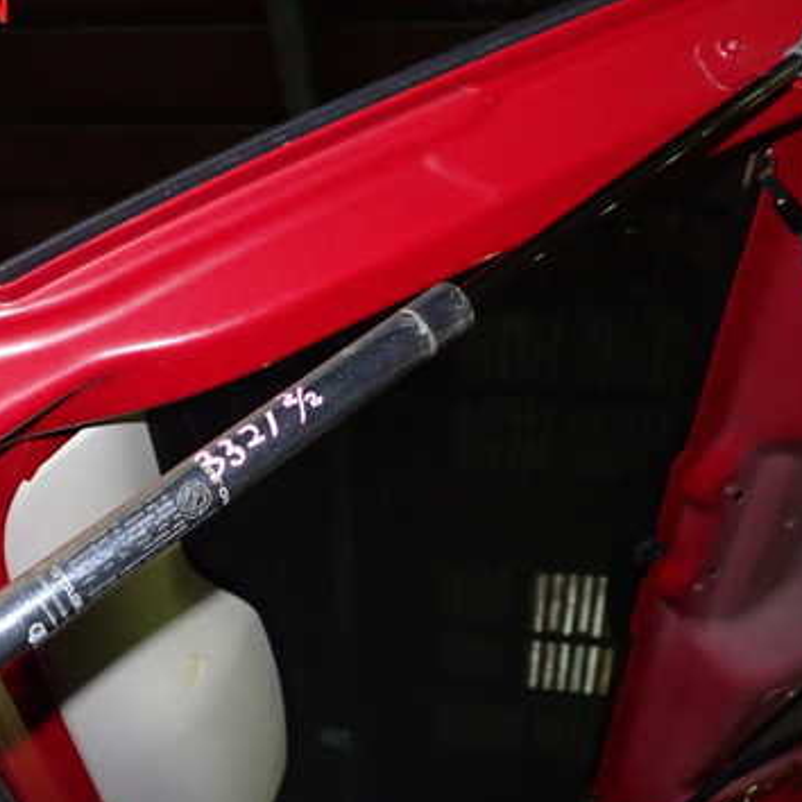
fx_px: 1101
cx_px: 276
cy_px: 489
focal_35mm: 42
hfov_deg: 39.6
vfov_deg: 39.8
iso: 800
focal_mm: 5.05
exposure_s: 1/30
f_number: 6.3
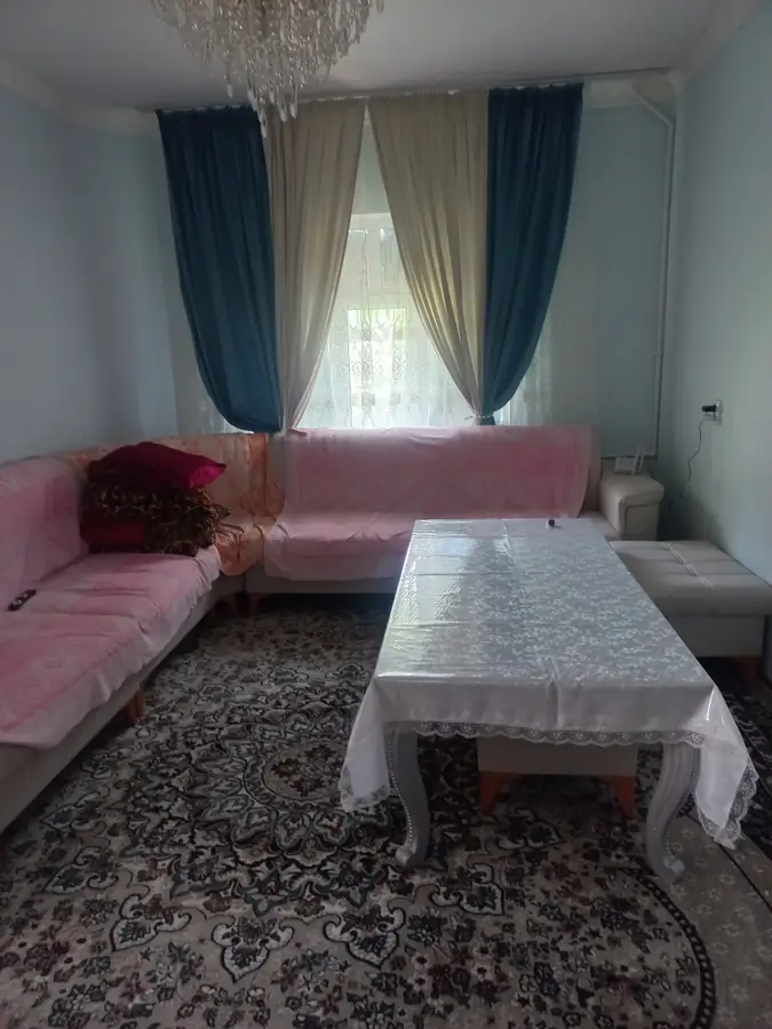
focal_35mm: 25
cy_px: 514
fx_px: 743
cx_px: 386
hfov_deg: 54.9
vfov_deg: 69.4
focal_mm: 4.6
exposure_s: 1/25
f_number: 1.8
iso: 400
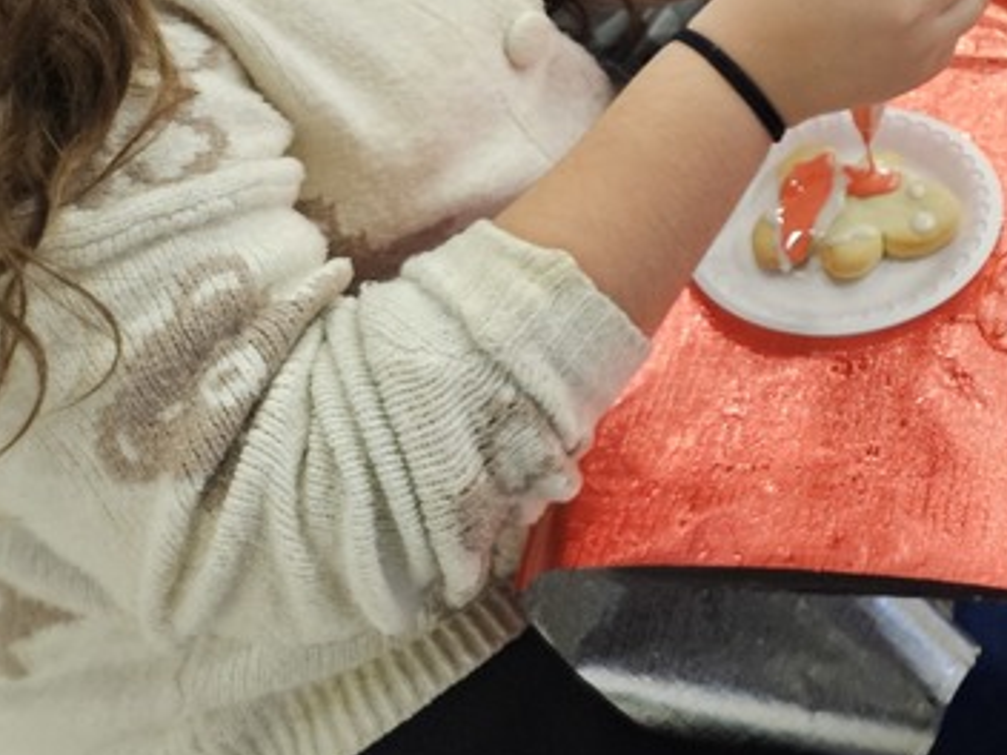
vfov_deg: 19.8
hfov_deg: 24.2
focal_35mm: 67
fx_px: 1949
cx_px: 1408
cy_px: -280
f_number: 1.8
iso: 500
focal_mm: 5.4
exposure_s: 1/120
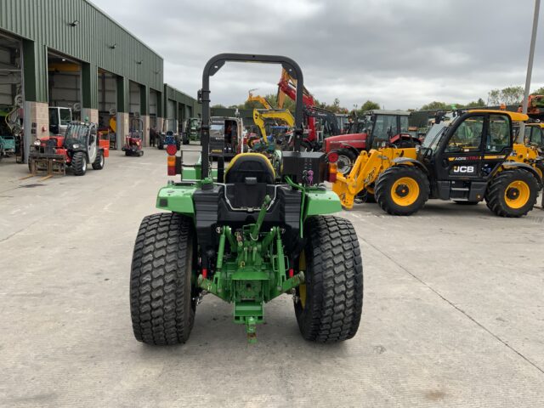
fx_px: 456
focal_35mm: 29
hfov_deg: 61.7
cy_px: 204
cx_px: 272
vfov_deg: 48.2
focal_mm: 3
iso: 16
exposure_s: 1/1412
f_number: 1.8
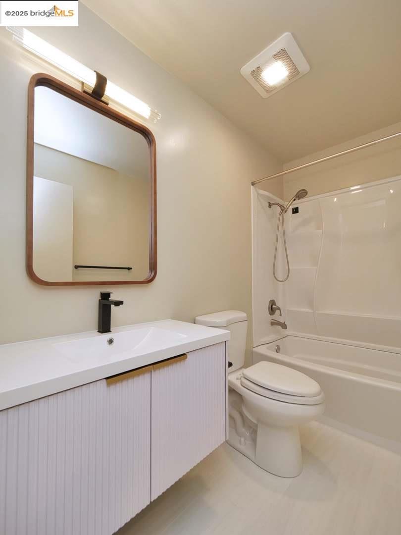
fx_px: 216
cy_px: 268
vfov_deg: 102.1
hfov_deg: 85.7
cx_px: 200
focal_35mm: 14
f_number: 5
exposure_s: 1/160
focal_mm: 7
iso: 800
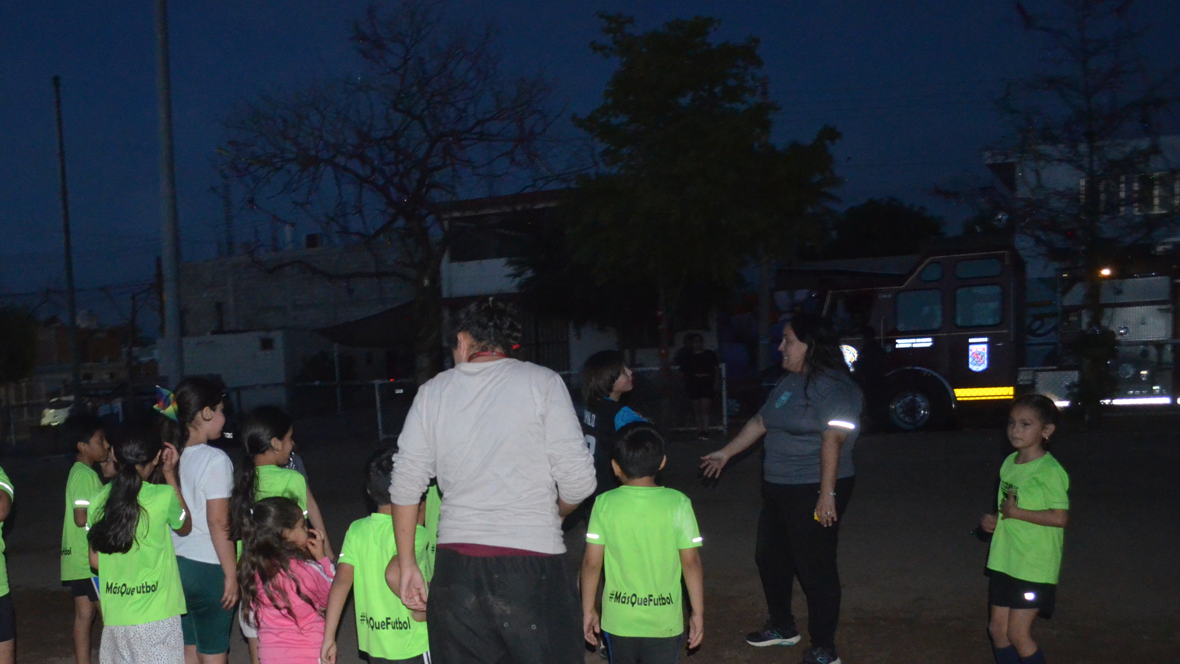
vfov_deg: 28.3
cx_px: 343
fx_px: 1283
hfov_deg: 48.1
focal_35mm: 41
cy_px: 546
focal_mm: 18
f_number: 3.5
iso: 3200
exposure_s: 1/60
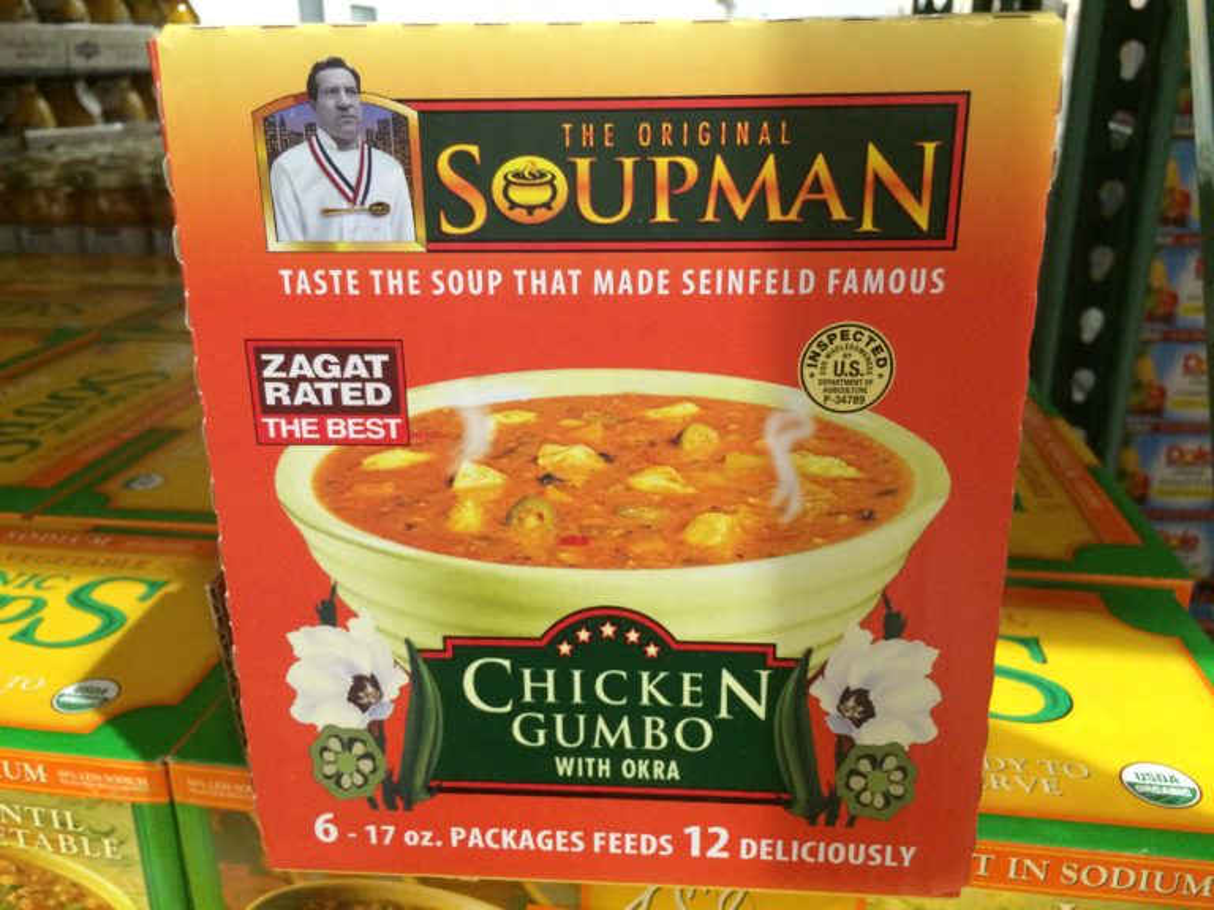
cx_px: 607
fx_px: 1017
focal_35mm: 29
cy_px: 455
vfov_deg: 48.2
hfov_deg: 61.7
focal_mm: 4.15
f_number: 2.2
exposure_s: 1/30
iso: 250
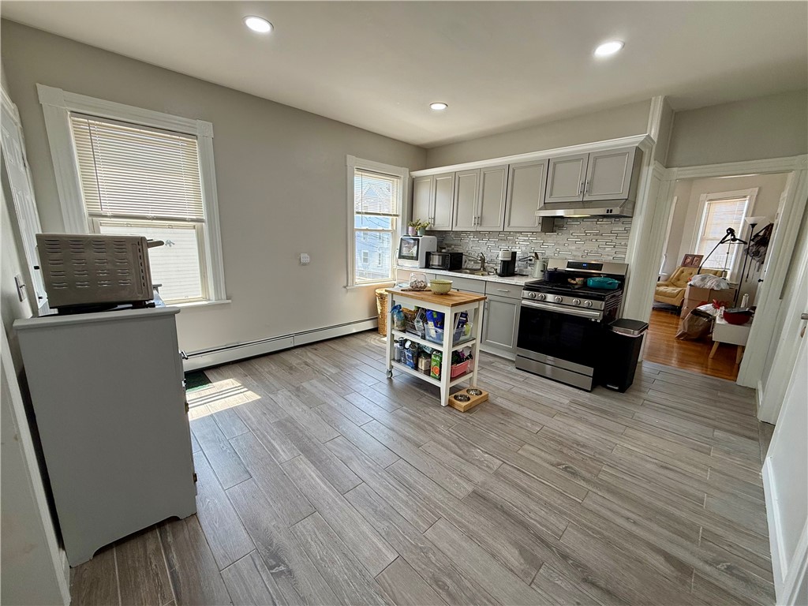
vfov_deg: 85.7
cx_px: 404
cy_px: 303
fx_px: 327
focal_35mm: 14
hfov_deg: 102.1
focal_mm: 2.22
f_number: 2.2
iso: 64
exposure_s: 1/120
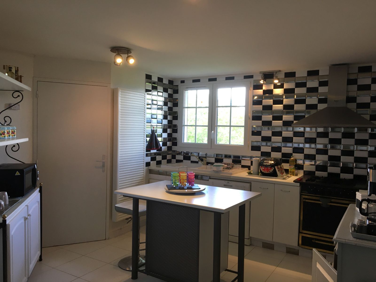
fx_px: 315
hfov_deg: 61.7
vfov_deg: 48.2
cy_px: 141
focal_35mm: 29
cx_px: 188
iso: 25
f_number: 2.2
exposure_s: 1/33
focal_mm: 4.15
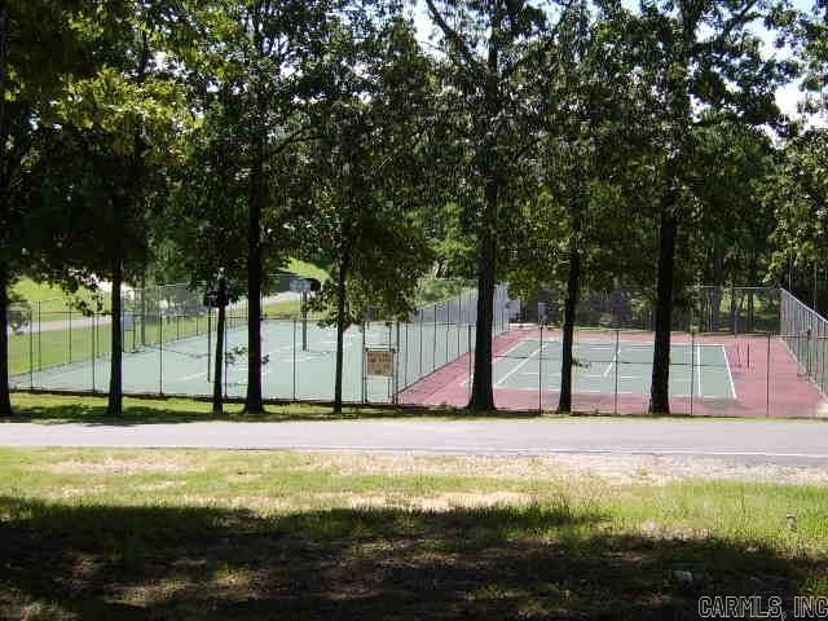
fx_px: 1100
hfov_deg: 41.2
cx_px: 414
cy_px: 310
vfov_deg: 31.5
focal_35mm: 46
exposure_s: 1/148
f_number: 6.7
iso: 71
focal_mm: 11.93
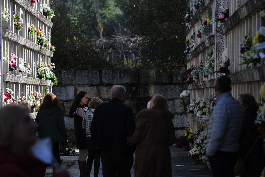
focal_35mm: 300
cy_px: 88
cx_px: 132
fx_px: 2207
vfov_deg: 4.6
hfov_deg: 6.9
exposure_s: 1/400
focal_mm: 300
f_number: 9
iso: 320
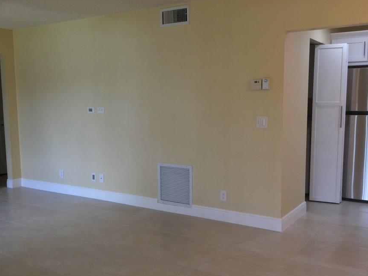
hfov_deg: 50.1
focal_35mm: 37
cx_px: 198
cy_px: 148
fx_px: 393
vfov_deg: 38.6
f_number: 2.4
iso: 32
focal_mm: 3.3
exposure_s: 1/30
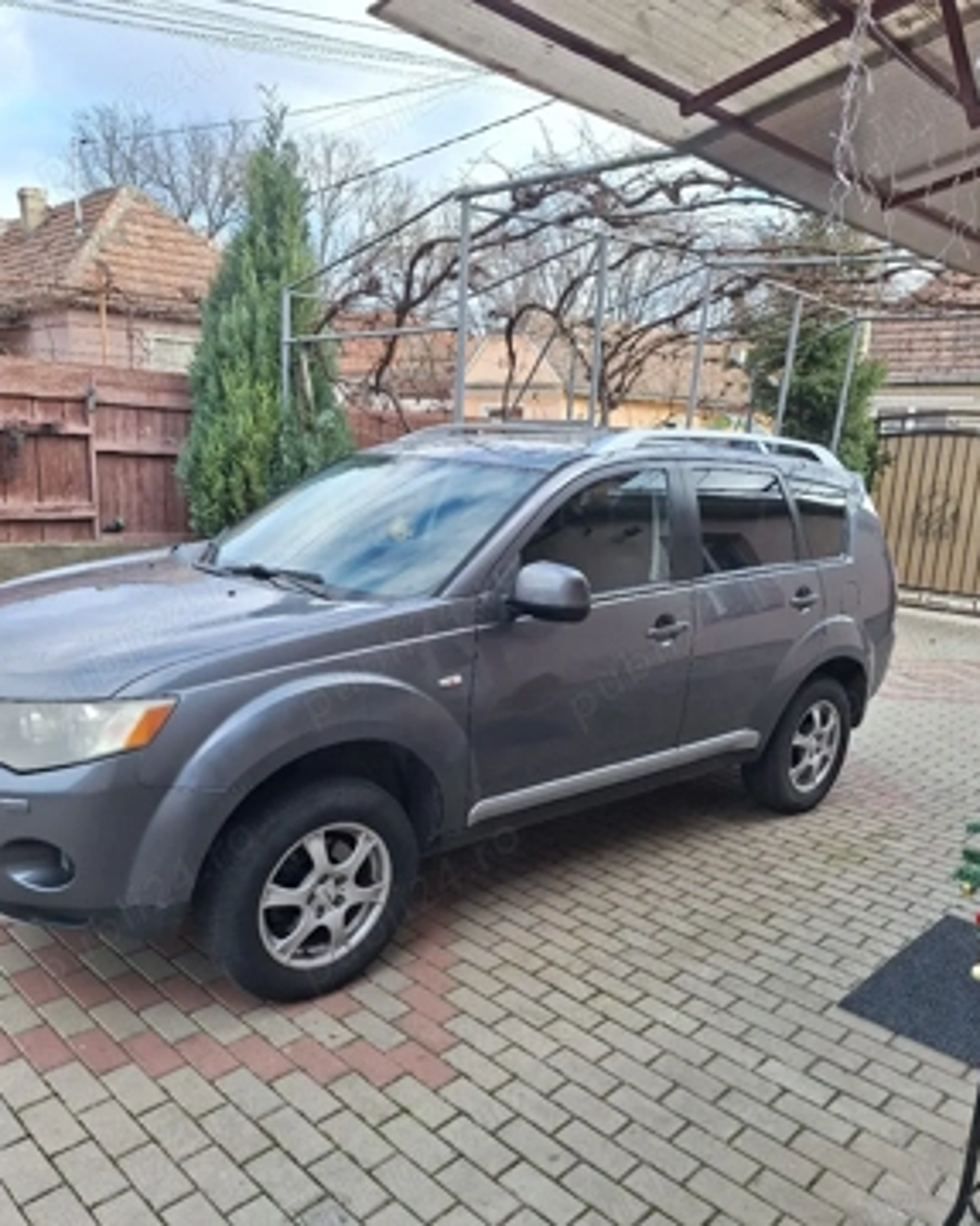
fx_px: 907
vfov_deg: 67.9
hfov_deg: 56.8
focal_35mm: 25
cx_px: 478
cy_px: 680
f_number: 1.8
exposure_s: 1/500
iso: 40
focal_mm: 5.54
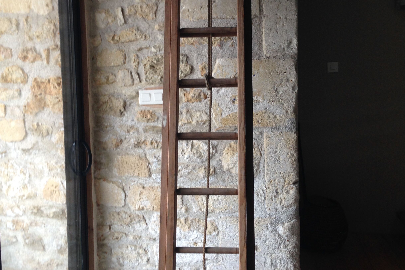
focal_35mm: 46
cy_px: 101
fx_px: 518
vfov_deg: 29.1
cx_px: 203
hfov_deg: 42.7
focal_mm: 4.12
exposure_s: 1/40
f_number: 2.4
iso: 50
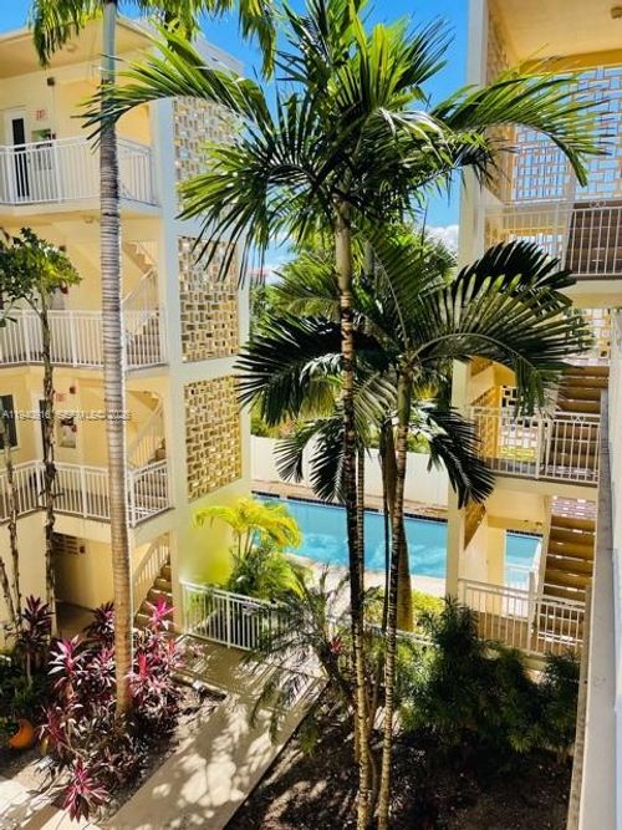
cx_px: 311
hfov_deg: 53.0
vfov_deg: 67.3
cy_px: 415
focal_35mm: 26
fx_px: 623
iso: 32
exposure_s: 1/1534
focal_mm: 5.1
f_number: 1.6
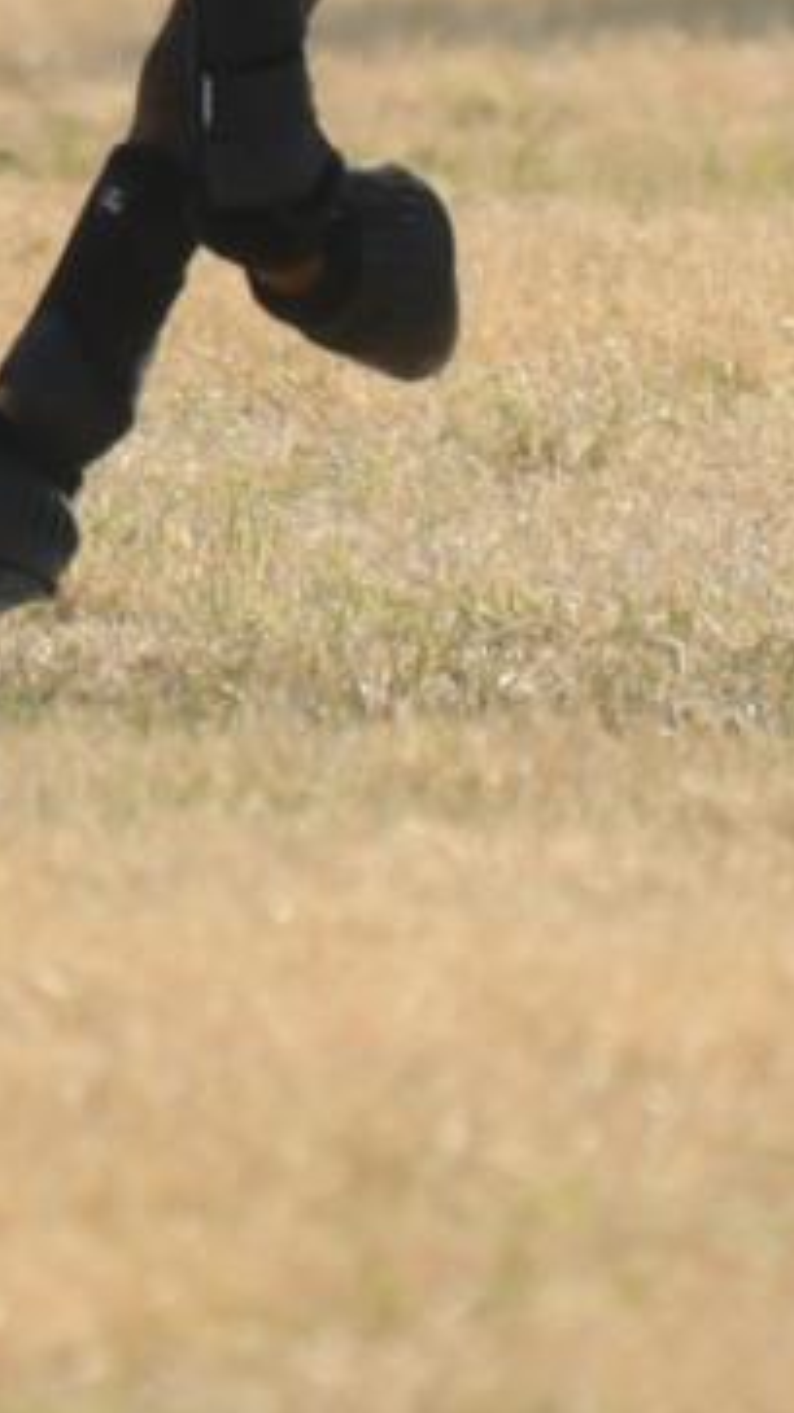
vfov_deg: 1.3
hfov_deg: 0.7
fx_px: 62175
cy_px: -946
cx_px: 954
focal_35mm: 1660
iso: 200
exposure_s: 1/2500
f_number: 2.8
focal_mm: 200
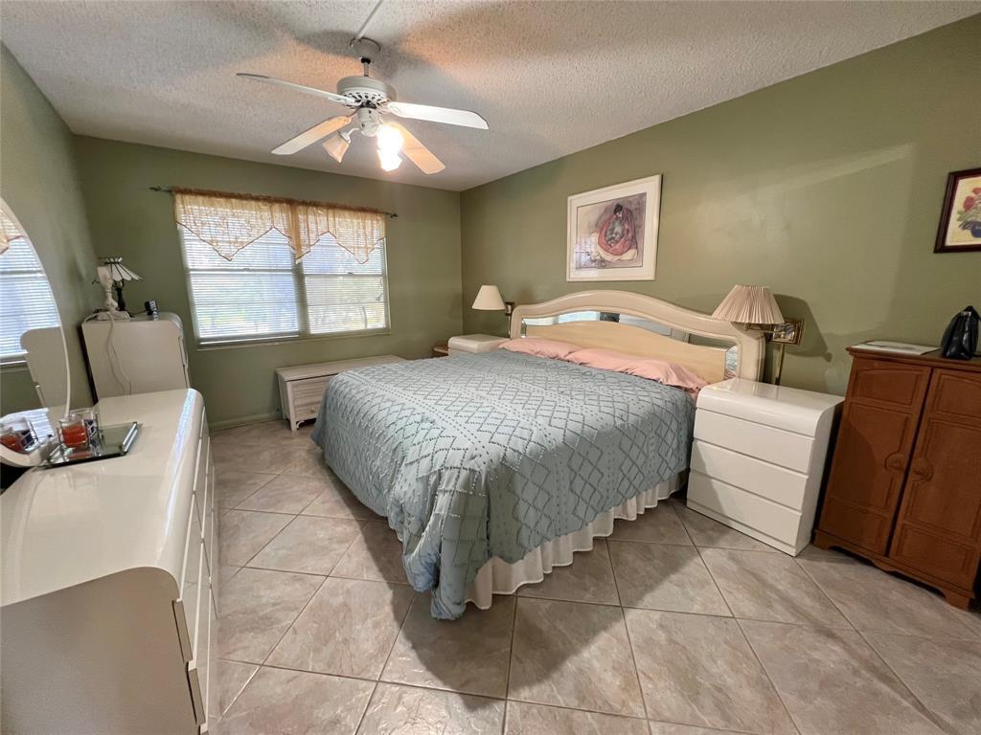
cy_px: 368
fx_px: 368
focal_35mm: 13
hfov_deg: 106.2
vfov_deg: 89.9
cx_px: 490
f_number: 1.8
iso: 160
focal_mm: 1.57
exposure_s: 1/60
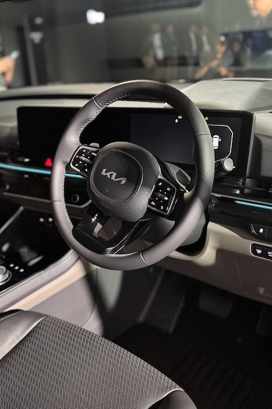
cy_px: 205
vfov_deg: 55.8
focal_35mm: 34
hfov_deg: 38.8
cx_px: 116
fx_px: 385
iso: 800
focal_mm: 6.76
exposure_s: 1/42
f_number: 1.78
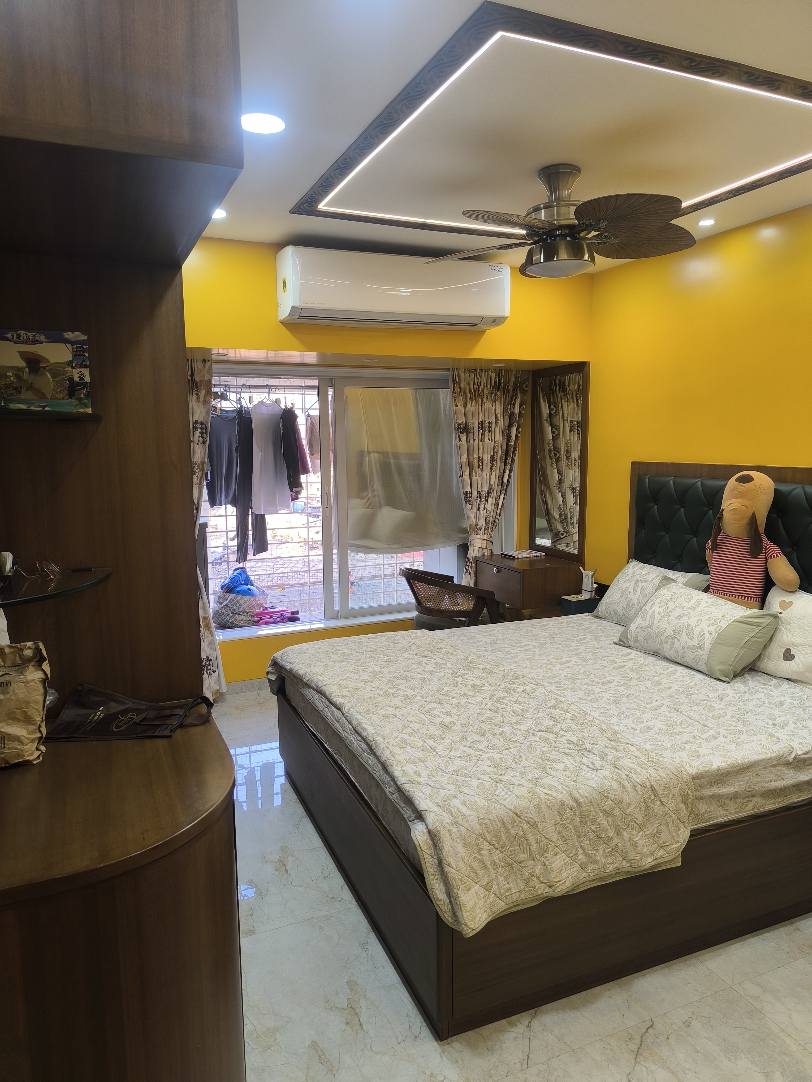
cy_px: 541
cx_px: 406
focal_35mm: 23
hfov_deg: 58.9
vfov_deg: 73.9
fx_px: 719
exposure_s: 1/100
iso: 200
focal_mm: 6.14
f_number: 1.65
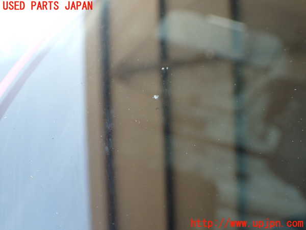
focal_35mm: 36
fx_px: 318
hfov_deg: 51.4
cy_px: 115
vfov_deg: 39.7
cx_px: 153
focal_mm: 6.37
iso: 250
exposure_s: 1/100
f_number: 2.5
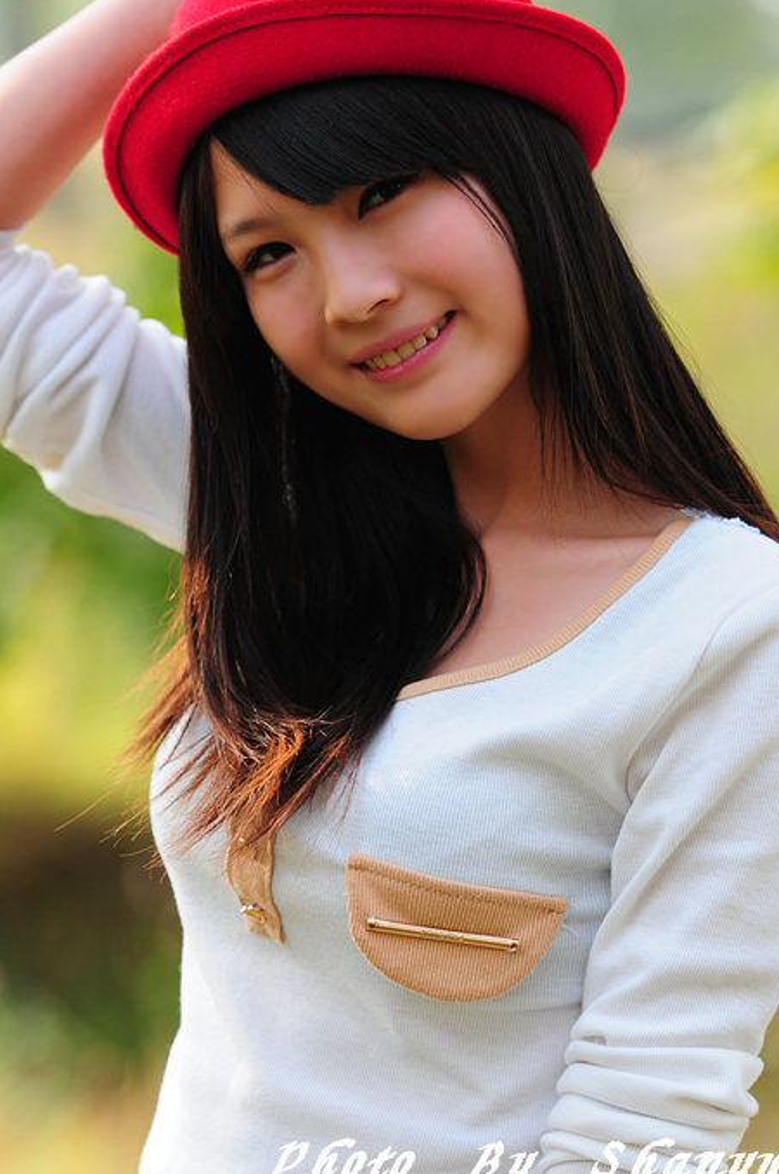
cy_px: 561
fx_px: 8353
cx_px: 402
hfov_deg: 5.3
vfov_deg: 8.0
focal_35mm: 257
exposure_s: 1/250
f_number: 3.5
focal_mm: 145
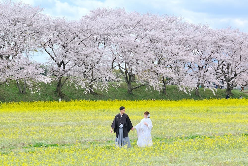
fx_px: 937
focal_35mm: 136
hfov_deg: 15.1
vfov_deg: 10.1
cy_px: 83
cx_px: 124
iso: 800
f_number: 8
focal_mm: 90.6
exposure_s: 1/400
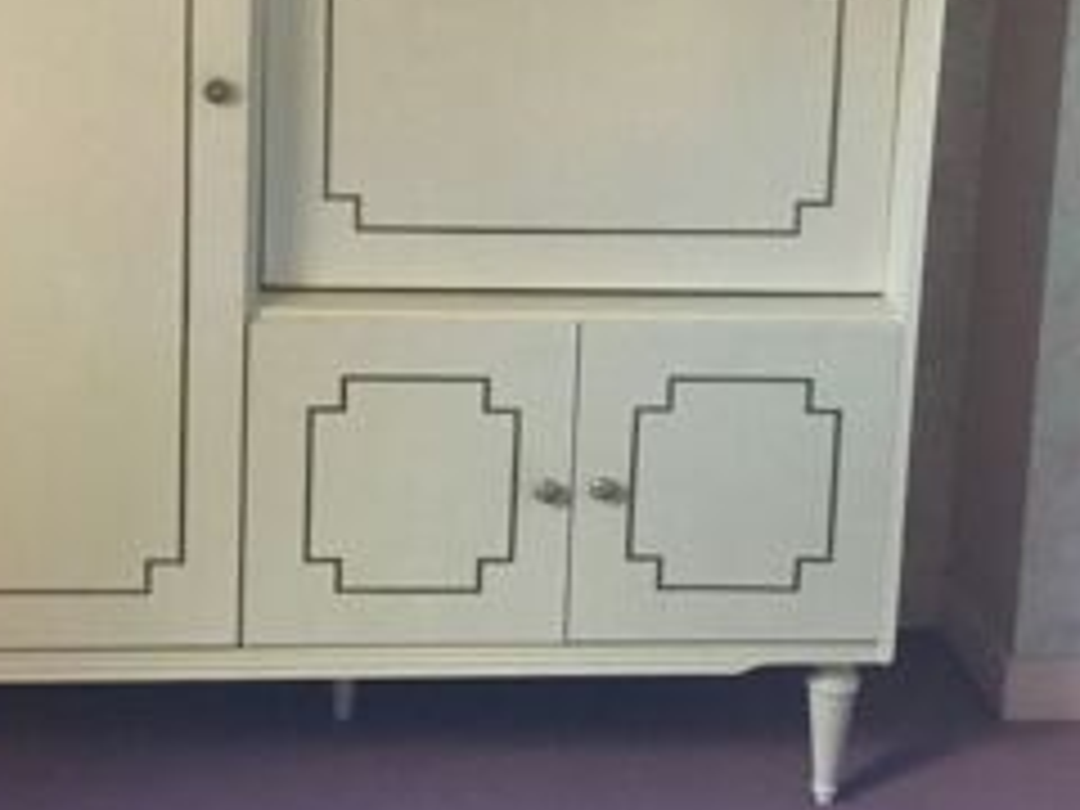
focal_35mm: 58
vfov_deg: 24.4
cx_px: 513
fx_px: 1810
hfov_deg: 33.2
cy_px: 54
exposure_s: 1/17
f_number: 2.2
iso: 320
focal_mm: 4.15
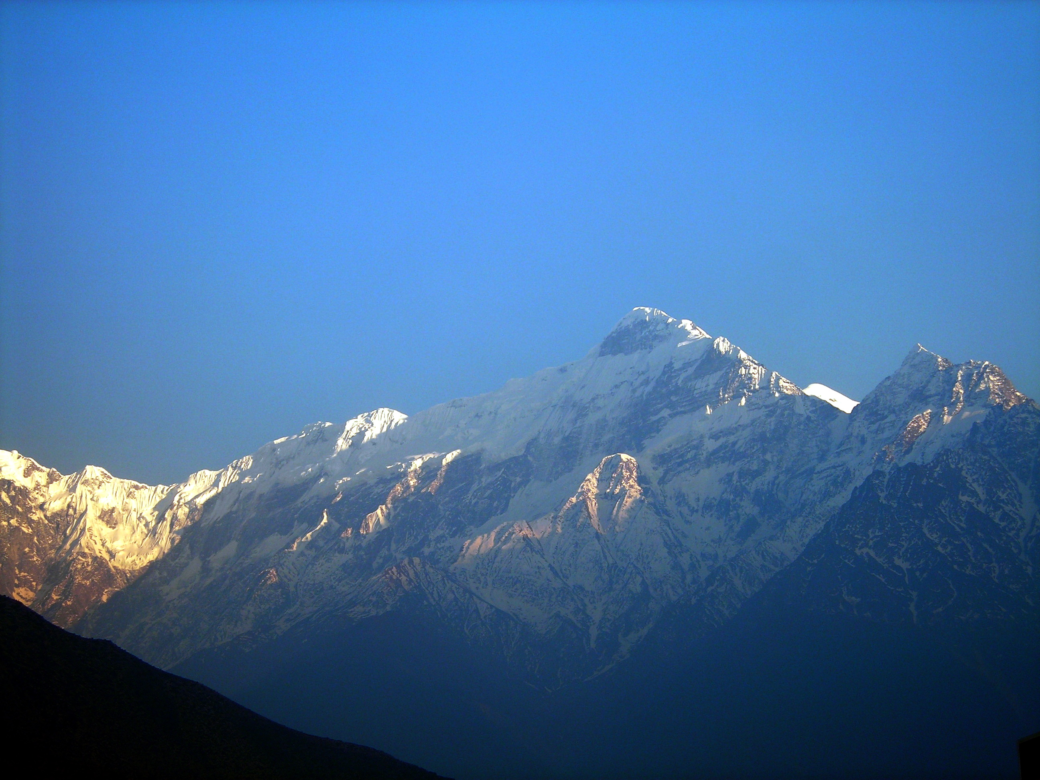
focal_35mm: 65
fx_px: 1953
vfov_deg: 22.6
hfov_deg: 29.8
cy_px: 390
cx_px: 520
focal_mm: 10.8
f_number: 3.9
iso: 50
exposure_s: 1/77.7
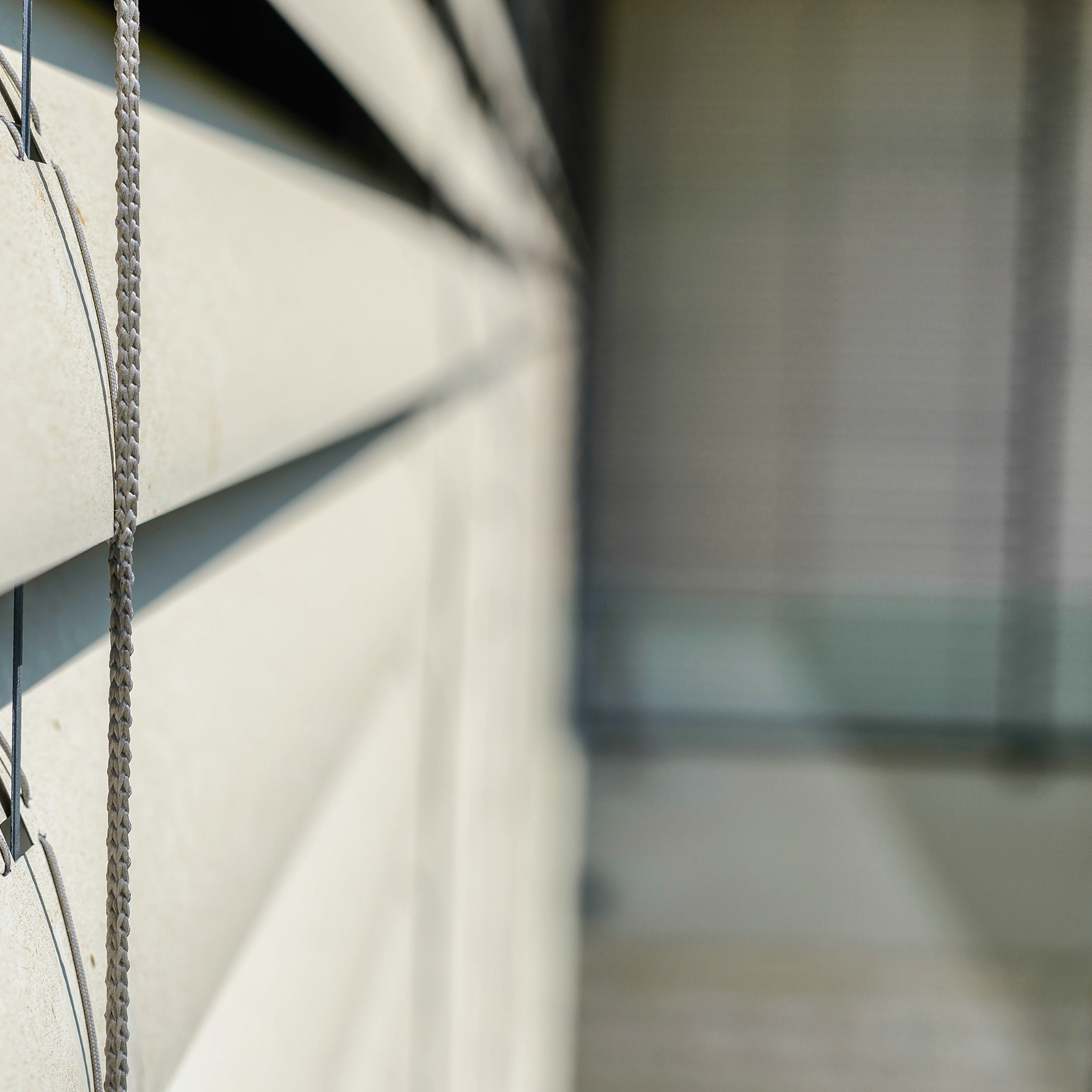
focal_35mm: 72
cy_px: 514
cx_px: 458
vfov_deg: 24.0
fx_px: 2570
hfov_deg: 24.0
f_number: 7.1
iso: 100
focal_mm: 50
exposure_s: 1/1000
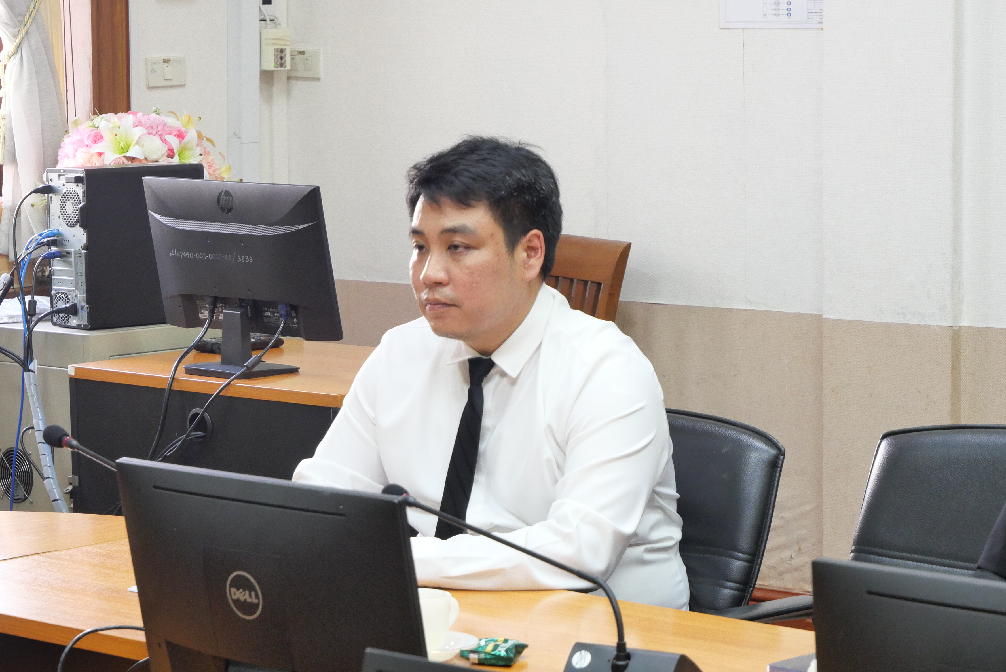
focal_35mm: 113
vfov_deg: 12.1
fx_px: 3159
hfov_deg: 18.1
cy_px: 324
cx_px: 509
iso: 1000
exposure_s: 1/13
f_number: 5.6
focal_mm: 52
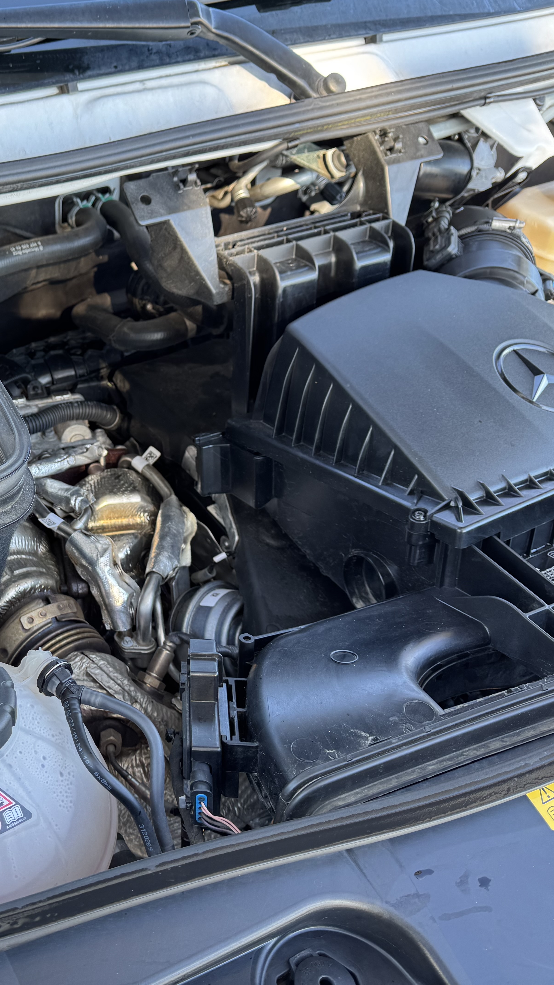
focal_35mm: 35
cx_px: 1
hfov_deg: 31.2
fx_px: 914
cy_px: 491
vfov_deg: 56.6
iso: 80
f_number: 1.78
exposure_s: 1/121
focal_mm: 6.76
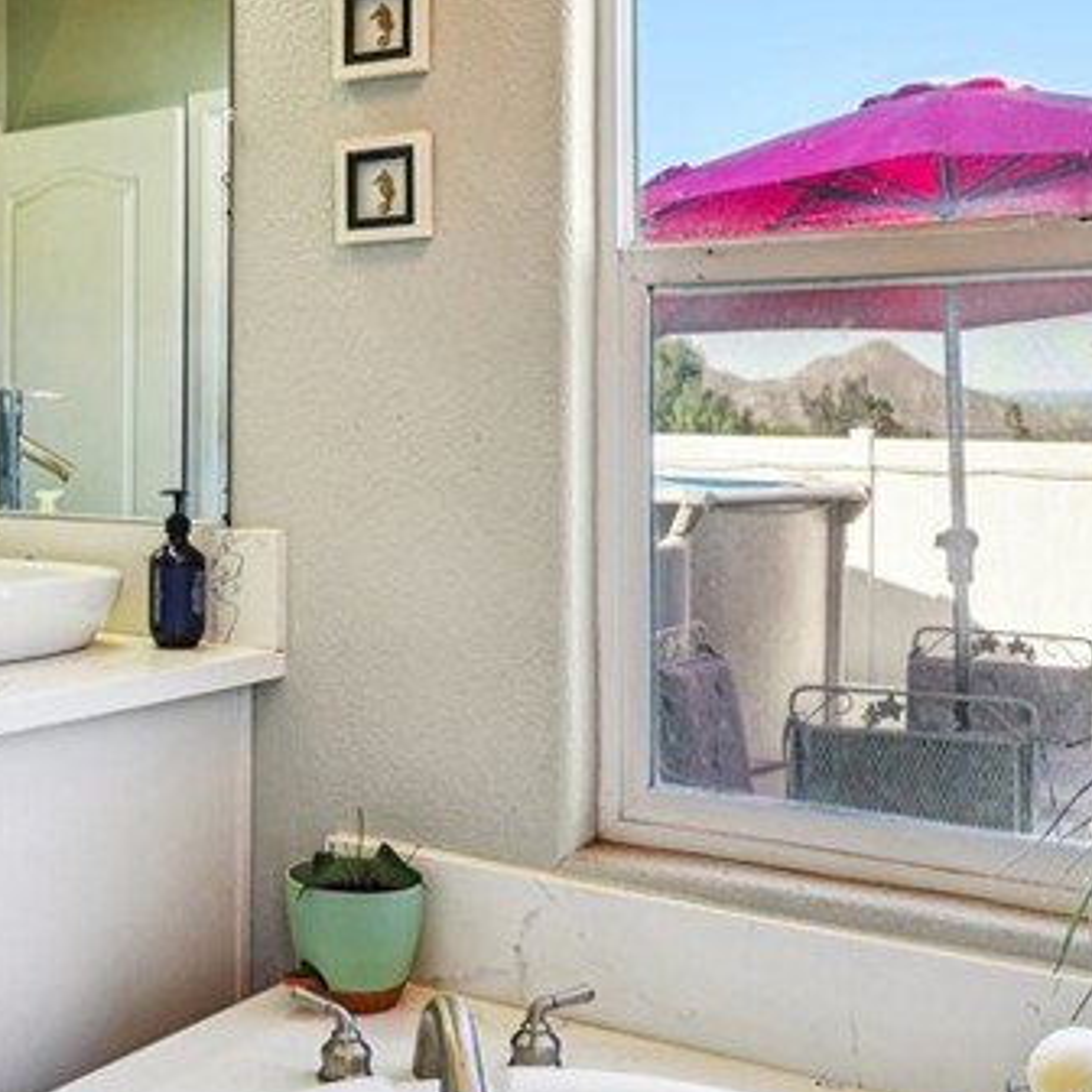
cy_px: 455
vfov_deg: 38.2
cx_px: 237
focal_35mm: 44
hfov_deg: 37.2
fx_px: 1570
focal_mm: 17
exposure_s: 1/60
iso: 125
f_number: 8
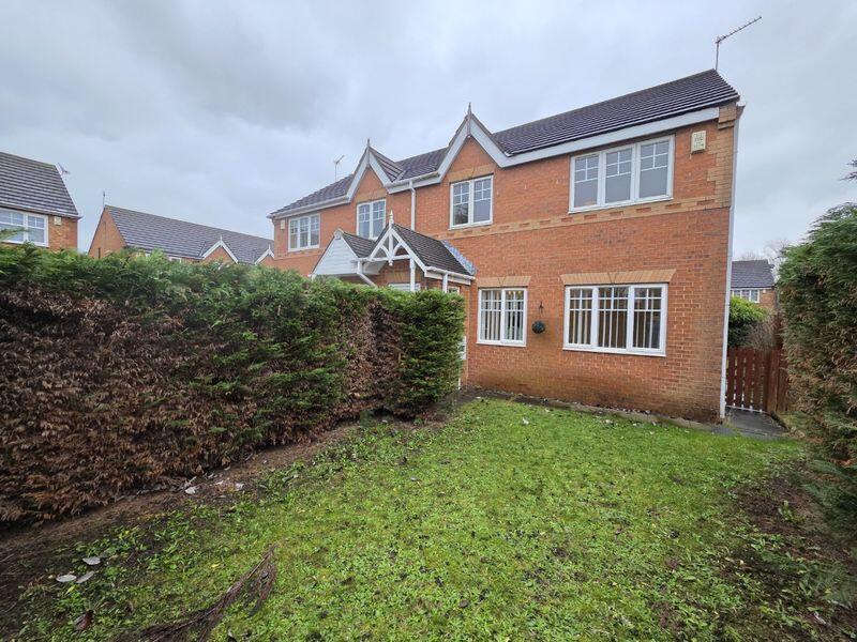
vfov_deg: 89.9
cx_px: 428
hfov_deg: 106.2
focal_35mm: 13
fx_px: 322
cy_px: 321
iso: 320
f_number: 1.9
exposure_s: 1/200
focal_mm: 2.2
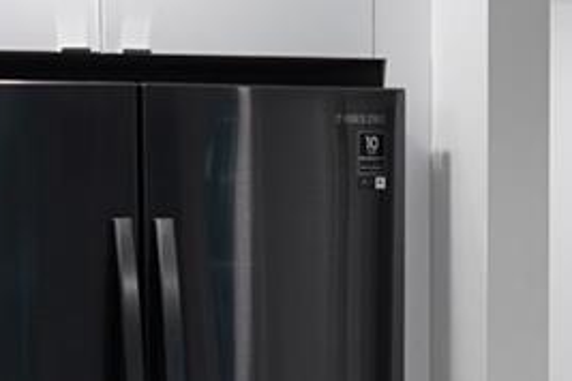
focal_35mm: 144
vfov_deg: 9.3
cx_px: 358
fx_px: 2288
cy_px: 522
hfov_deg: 14.2
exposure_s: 1/160
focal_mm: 24
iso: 800
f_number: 3.5
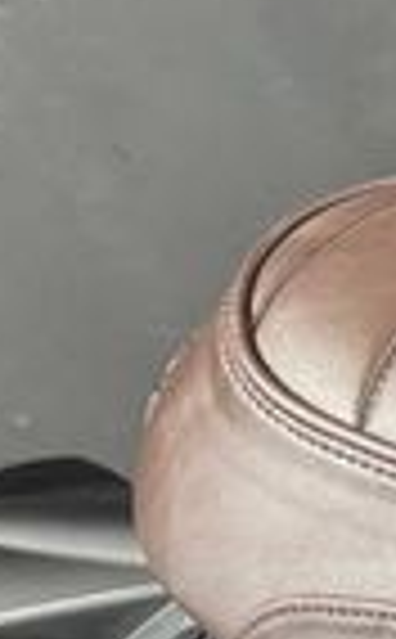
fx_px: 1998
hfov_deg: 8.3
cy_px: 612
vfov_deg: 17.8
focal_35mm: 115
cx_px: 1408
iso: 640
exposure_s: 1/50
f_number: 1.78
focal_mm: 6.76
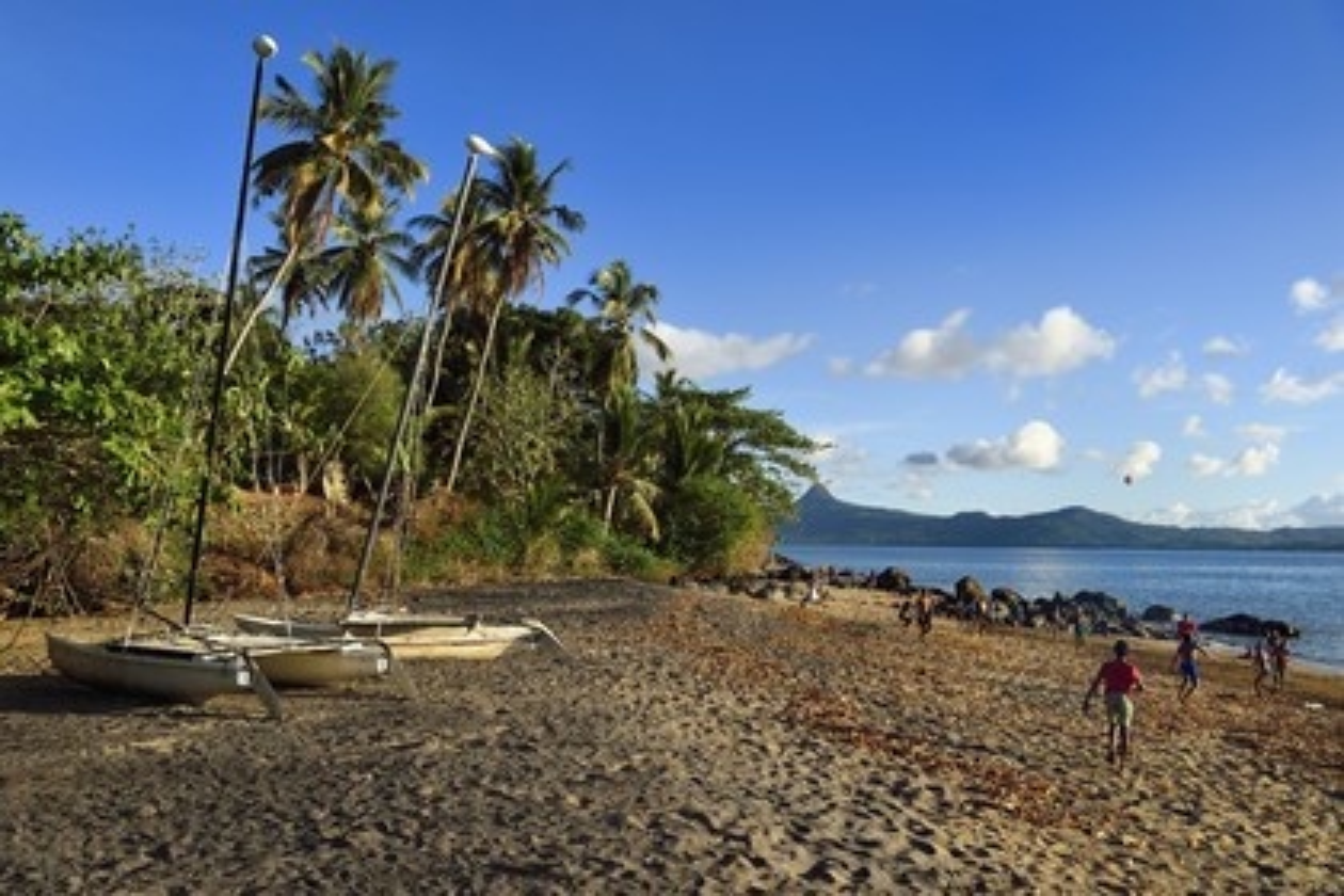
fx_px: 1083
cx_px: 672
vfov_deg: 45.0
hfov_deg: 63.7
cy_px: 448
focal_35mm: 29
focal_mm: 29
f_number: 13
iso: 200
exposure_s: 1/250
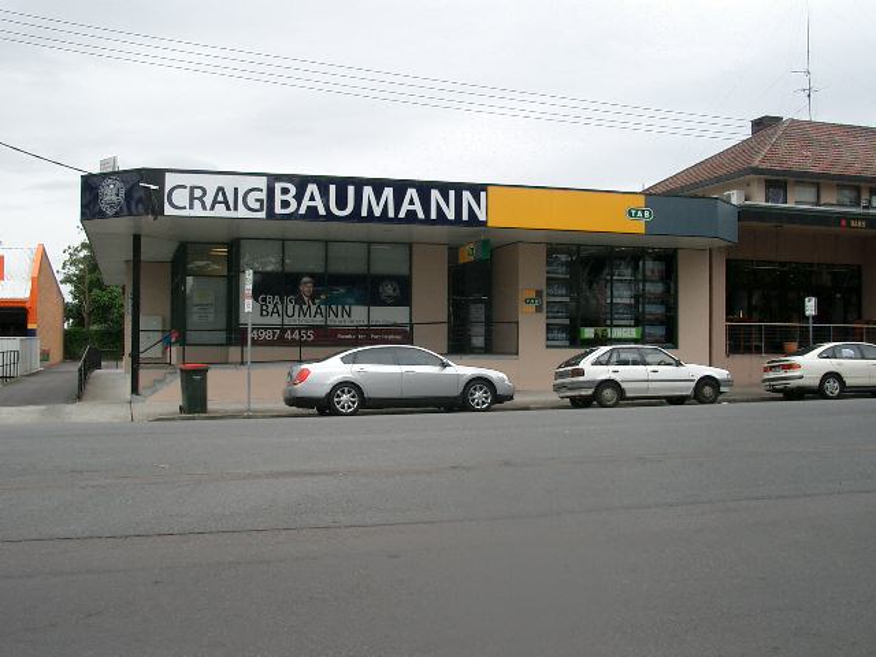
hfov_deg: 45.8
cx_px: 438
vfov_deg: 35.1
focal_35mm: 41
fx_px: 1038
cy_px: 328
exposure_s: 1/160
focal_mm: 6.8
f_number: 4.6
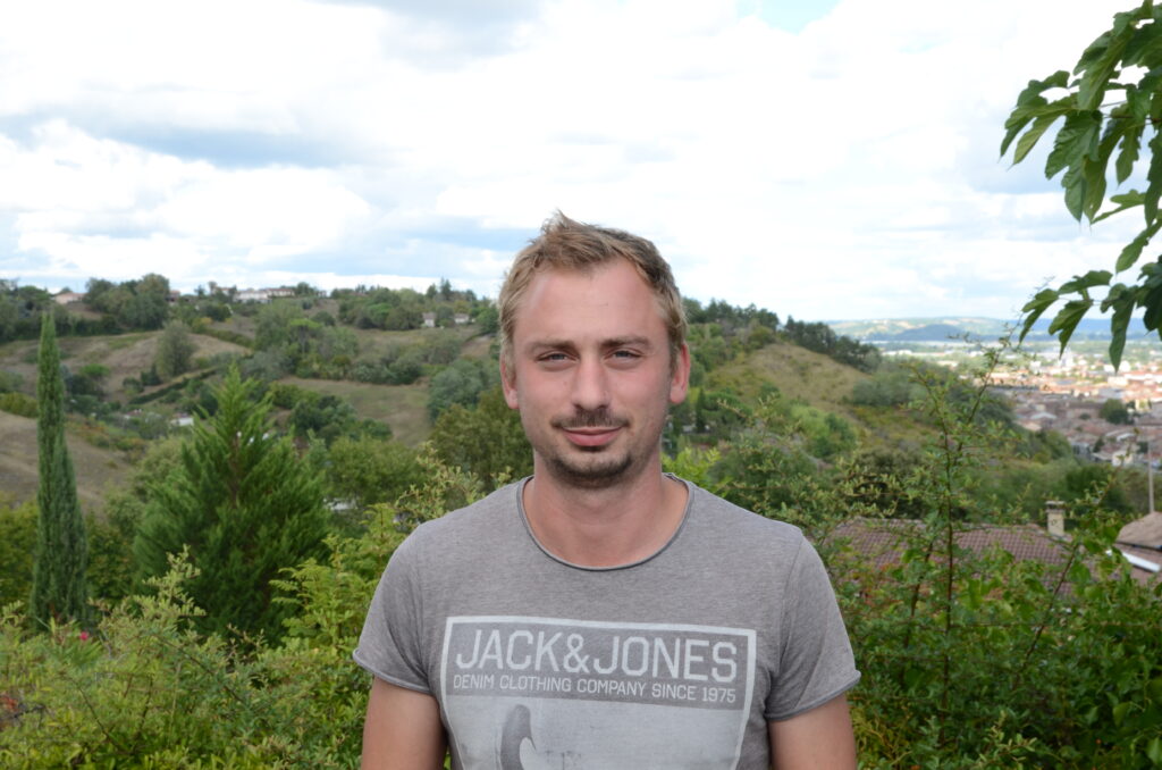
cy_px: 385
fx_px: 1449
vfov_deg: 29.7
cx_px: 581
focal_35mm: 45
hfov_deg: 43.7
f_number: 13
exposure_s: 1/50
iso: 100
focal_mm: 30
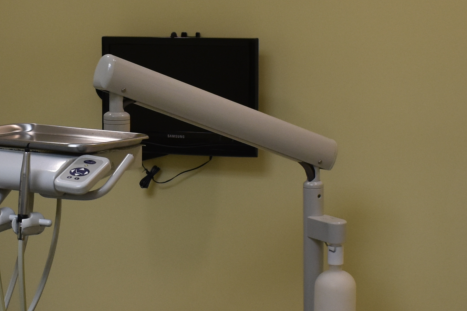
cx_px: 191
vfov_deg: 14.2
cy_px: 181
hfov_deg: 21.2
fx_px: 1245
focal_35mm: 96
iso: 500
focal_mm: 18
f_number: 3.5
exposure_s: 1/250
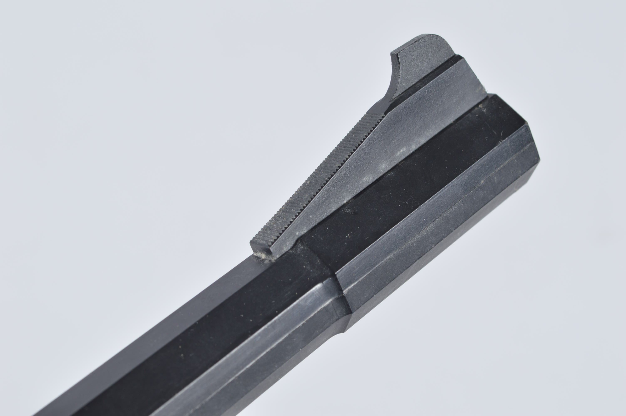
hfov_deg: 29.3
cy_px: 208
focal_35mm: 69
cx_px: 313
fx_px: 1199
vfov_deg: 19.7
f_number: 11
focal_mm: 46
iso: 100
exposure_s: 1/125
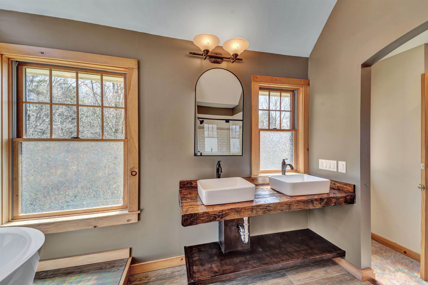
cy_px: 142
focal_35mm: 14
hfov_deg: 104.2
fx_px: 166
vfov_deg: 81.2
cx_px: 214
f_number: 8
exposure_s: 1/40
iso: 200
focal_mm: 14
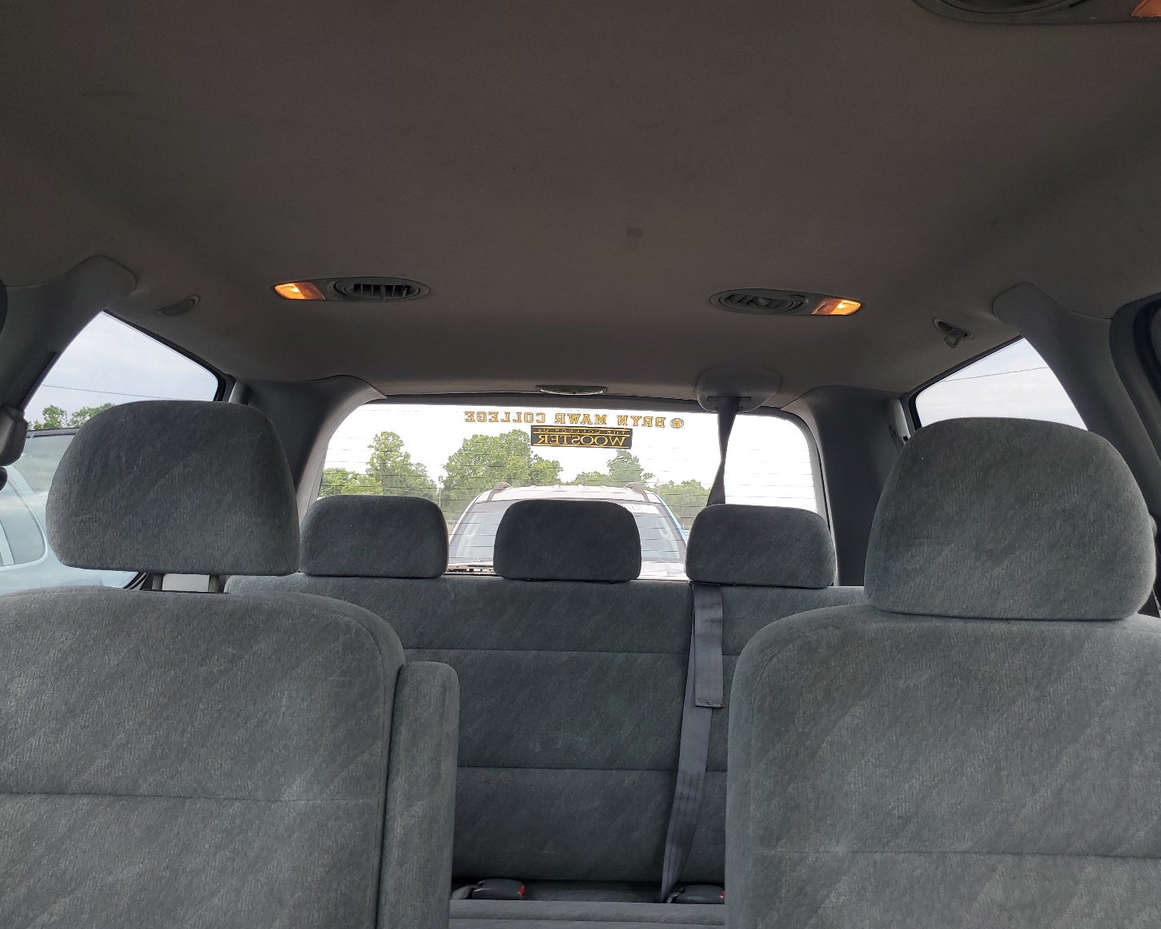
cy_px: 480
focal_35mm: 28
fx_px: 962
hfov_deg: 62.2
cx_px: 583
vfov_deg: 51.5
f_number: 1.5
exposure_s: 1/167
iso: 50
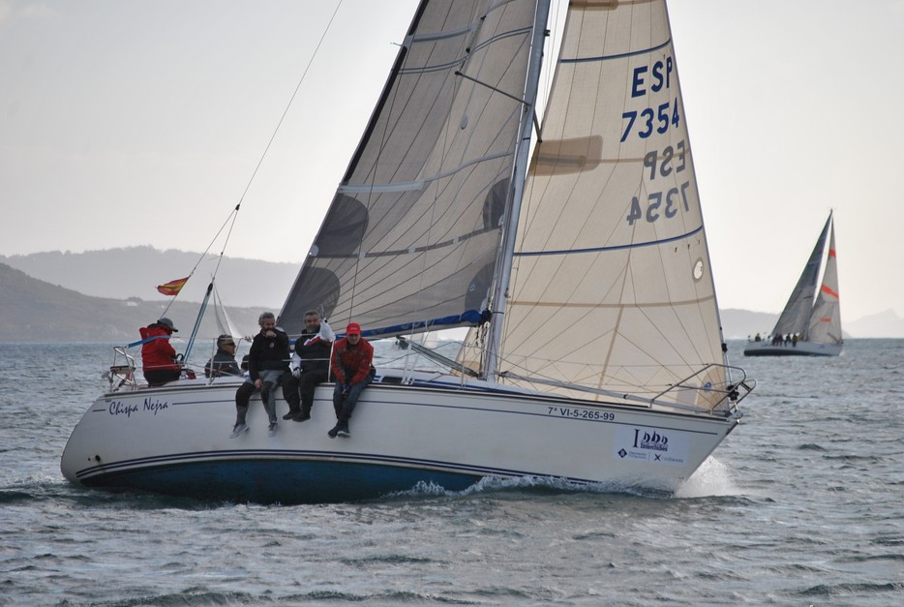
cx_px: 480
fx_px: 6618
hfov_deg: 7.8
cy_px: 322
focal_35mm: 263
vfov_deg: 5.3
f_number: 5.3
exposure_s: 1/1000
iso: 200
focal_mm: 160
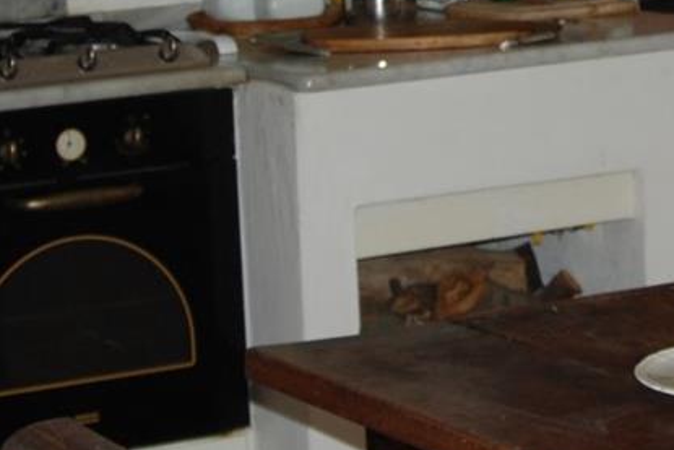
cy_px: -195
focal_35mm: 162
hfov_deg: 12.5
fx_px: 3034
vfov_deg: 8.3
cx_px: 648
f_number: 3.5
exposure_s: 1/60
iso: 200
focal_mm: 28
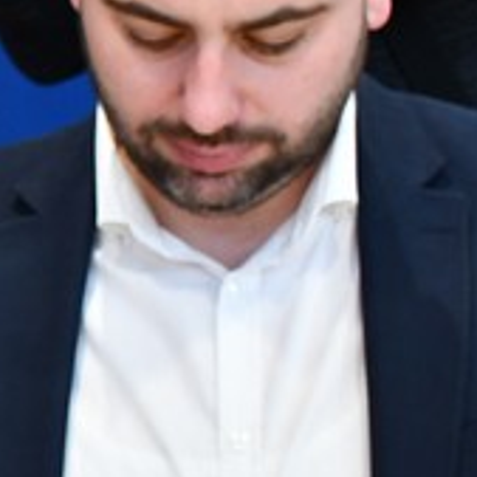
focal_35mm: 139
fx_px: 2167
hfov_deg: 11.8
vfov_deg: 12.6
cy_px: 238
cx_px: -319
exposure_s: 1/125
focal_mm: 18
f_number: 3.5
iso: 900
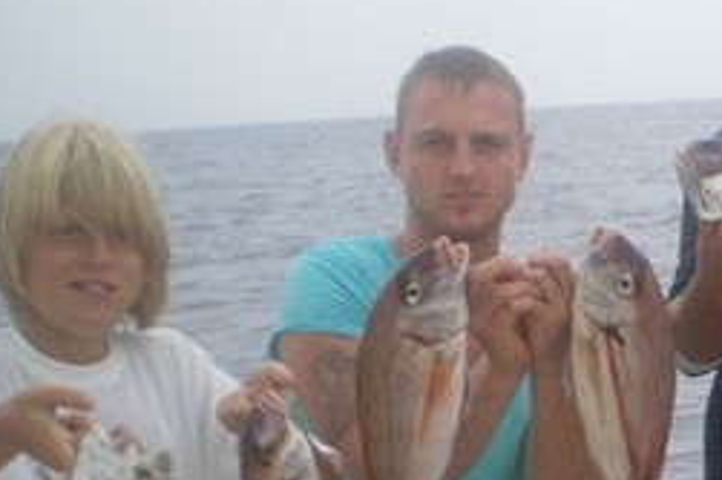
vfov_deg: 14.4
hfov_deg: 20.5
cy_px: 431
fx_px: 1884
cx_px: 823
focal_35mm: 94
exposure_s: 1/125
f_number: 3.1
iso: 50
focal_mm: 6.3
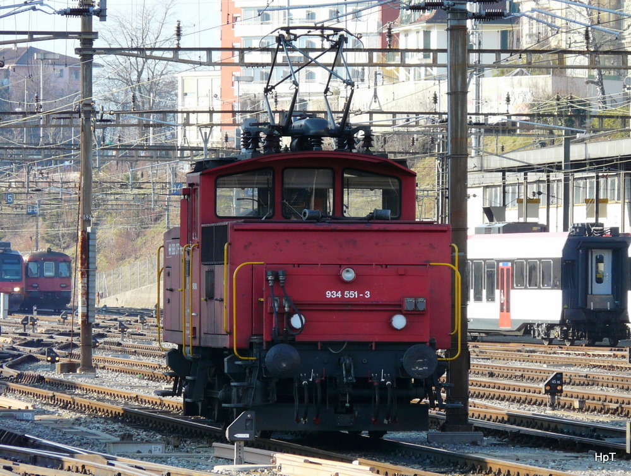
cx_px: 316
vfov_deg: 5.9
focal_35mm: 252
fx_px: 4602
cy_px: 238
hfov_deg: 7.8
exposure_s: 1/200
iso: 100
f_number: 4.5
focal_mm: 41.5
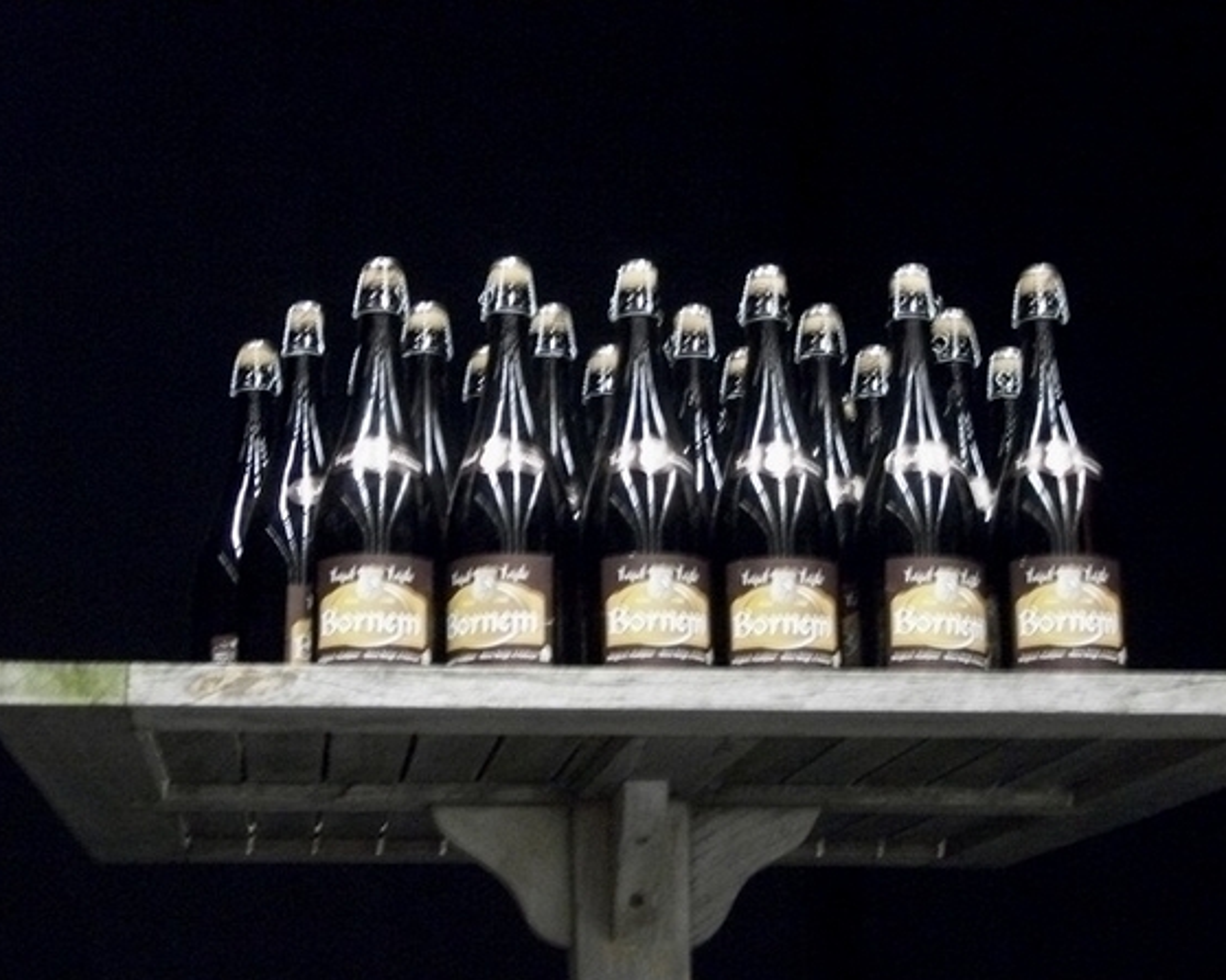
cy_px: 491
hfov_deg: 29.1
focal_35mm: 65
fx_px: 2358
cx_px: 616
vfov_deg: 23.5
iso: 640
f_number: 4.1
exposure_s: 1/8
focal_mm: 11
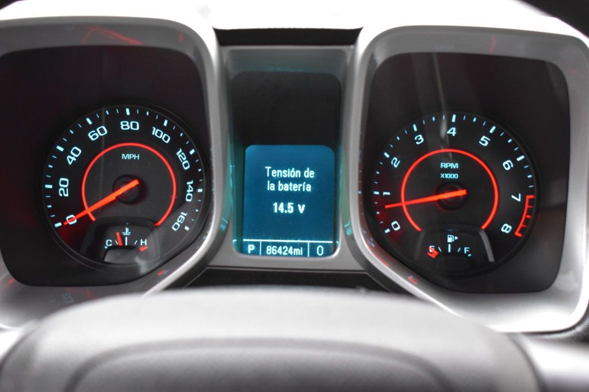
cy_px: 196
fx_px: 883
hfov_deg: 36.9
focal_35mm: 54
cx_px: 294
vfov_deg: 25.0
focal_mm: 36
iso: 1400
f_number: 6.3
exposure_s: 1/15
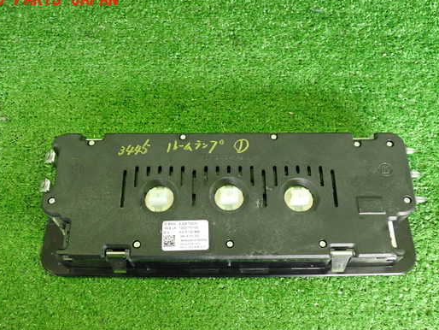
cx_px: 219
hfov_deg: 52.6
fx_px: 444
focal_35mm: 35
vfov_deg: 40.7
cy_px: 181
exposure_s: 1/30
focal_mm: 5.4
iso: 640
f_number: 2.3
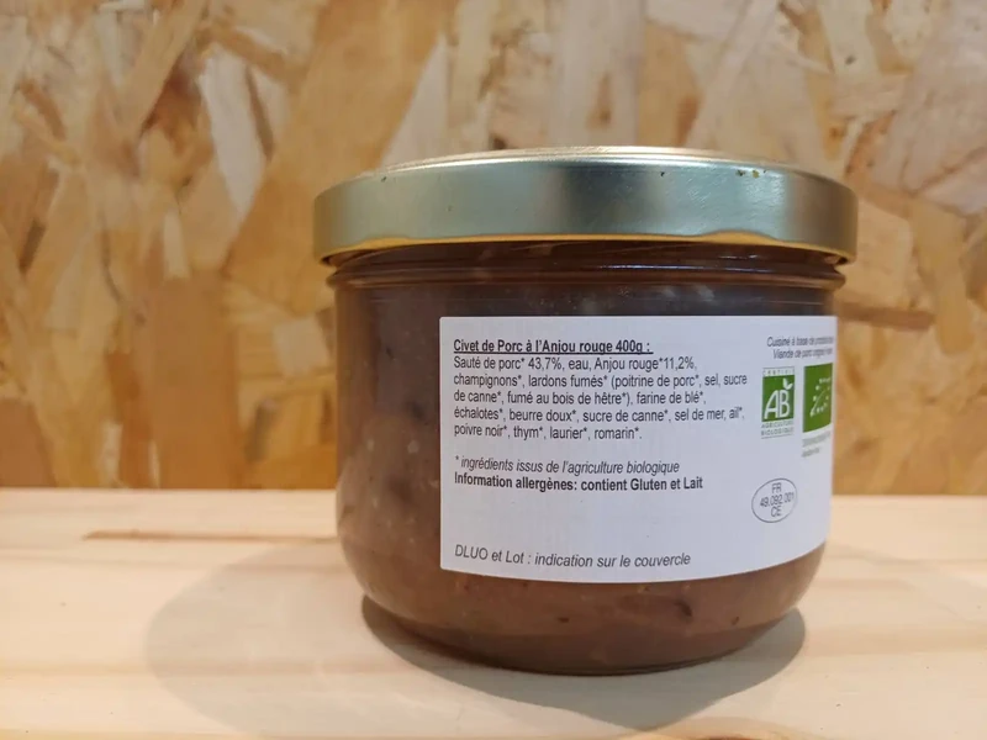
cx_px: 494
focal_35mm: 25
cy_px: 370
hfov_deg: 69.4
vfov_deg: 54.9
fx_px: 713
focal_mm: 4.65
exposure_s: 1/50
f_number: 1.8
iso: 160
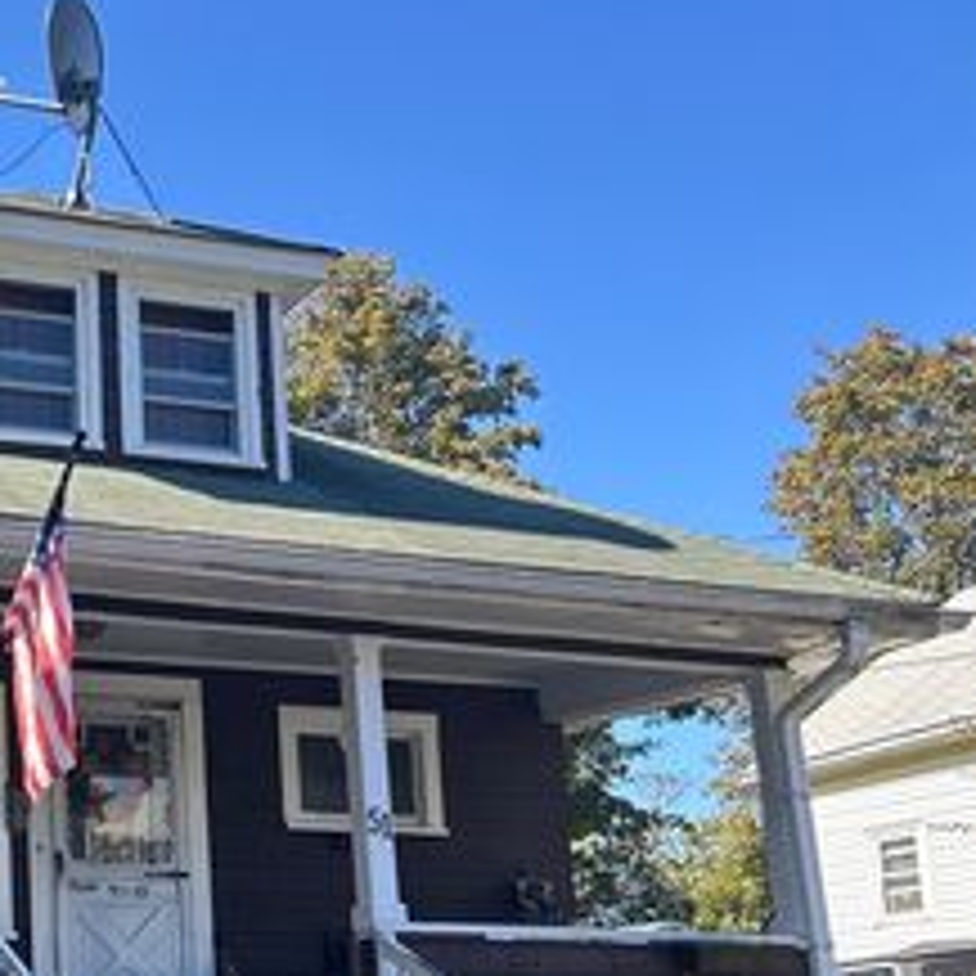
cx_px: -135
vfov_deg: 31.2
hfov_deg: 28.7
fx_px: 1691
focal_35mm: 53
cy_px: 803
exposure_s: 1/873
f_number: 1.5
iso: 50
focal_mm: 5.7
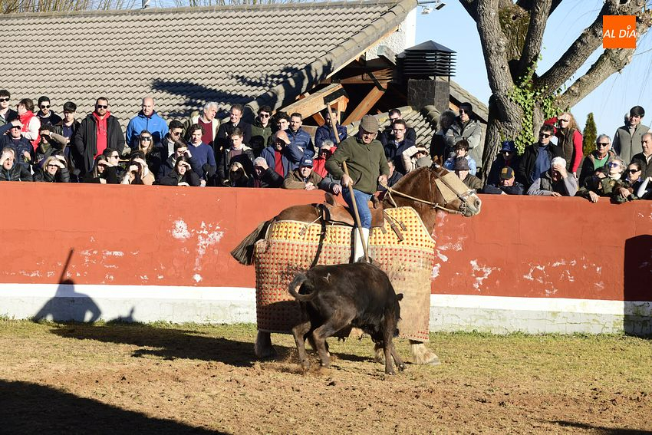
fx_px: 2029
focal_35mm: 112
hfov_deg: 18.3
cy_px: 218
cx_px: 326
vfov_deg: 12.2
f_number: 9
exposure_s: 1/250
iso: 250
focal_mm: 112
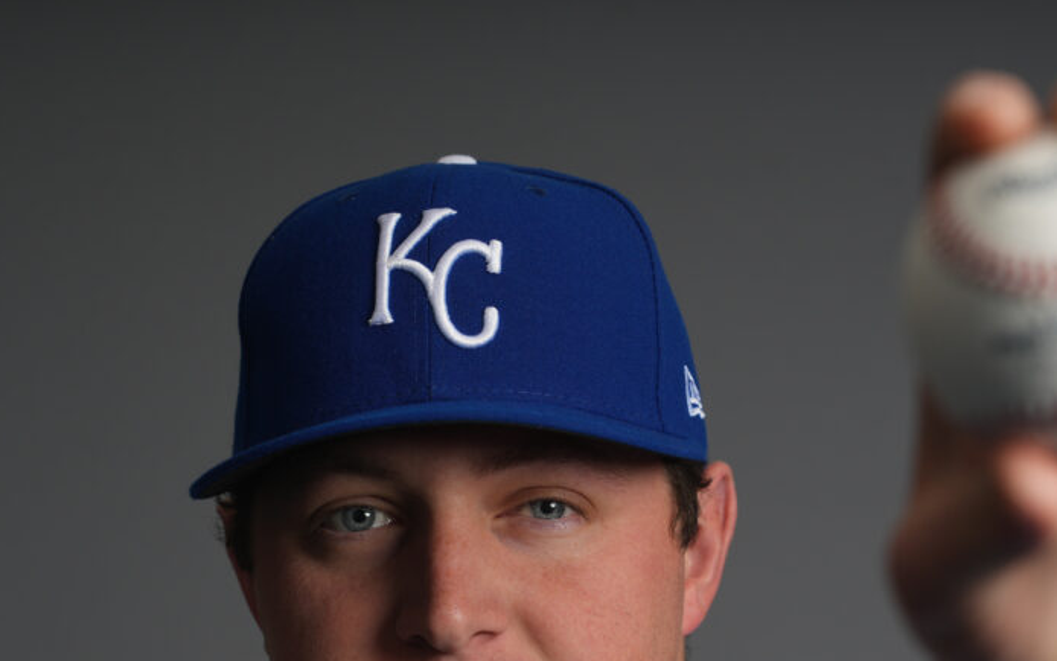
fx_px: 4552
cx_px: 579
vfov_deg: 8.3
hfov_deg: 13.2
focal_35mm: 158
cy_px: 502
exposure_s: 1/250
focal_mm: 105
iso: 160
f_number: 7.1
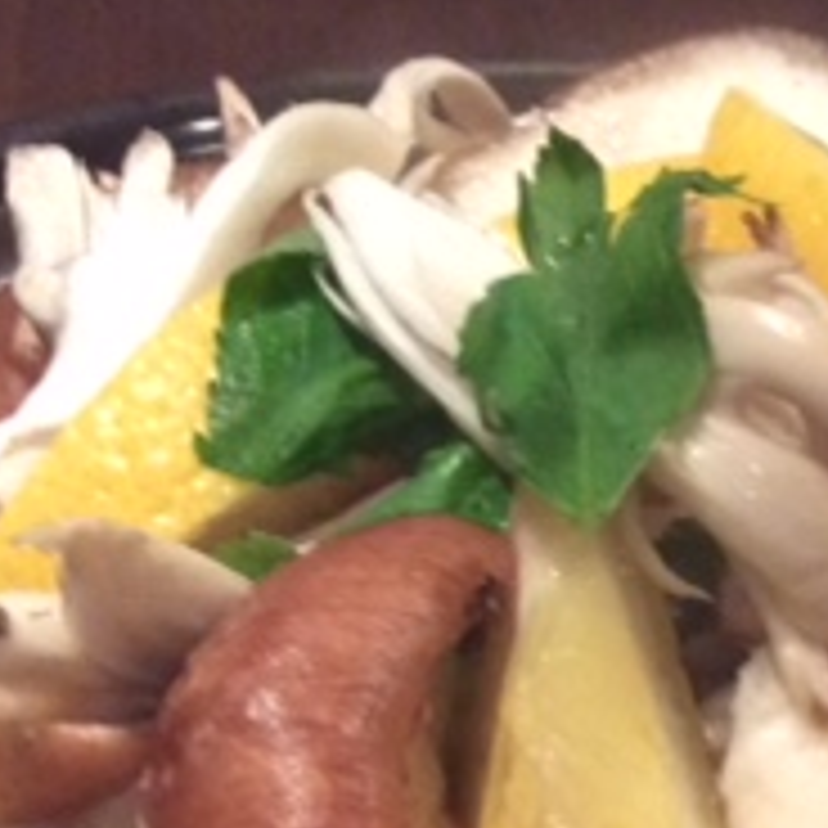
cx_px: 626
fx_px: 2652
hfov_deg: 17.6
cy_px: 909
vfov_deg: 17.2
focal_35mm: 98
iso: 320
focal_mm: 3.3
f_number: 2.4
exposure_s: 1/15
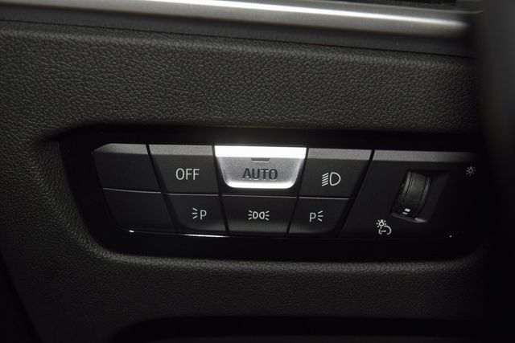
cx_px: 258
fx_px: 1502
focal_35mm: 105
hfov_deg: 19.5
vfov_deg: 13.0
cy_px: 172
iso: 100
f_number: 8
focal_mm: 70
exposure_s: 1/125
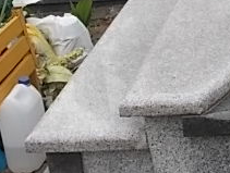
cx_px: 263
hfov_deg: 16.5
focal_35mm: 115
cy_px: 1
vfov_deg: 12.8
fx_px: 765
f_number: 3.1
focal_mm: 5.3
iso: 80
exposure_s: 1/320
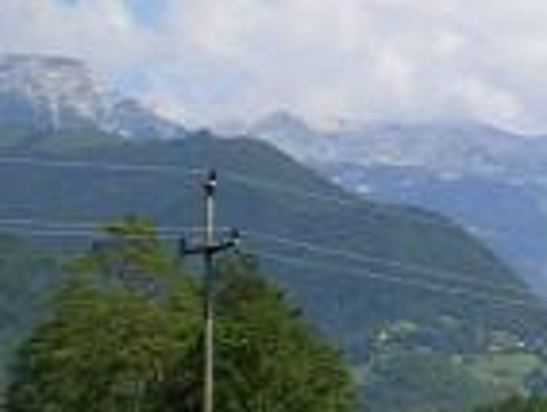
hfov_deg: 13.1
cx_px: 863
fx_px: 2232
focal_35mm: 141
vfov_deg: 10.5
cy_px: 343
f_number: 4.6
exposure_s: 1/320
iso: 64
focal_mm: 6.3
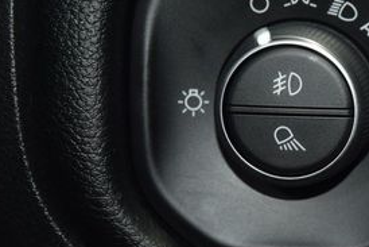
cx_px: 415
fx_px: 1436
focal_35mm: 140
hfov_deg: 14.3
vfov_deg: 9.8
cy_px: 91
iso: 560
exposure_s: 1/6
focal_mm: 40
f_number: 4.2
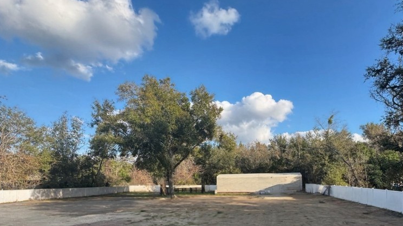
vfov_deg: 51.1
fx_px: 224
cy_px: 172
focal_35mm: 21
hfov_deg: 83.0
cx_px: 238
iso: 50
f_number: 2.2
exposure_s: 1/804
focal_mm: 2.22
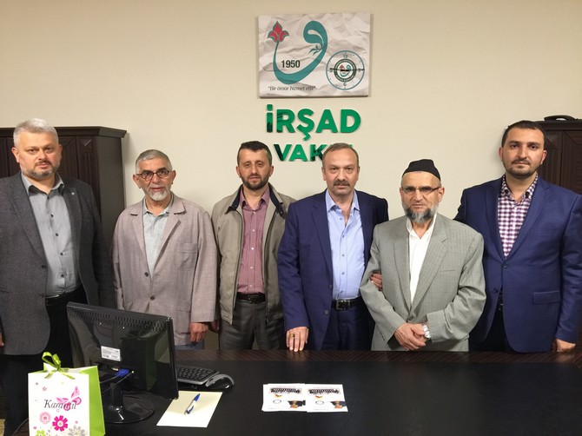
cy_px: 218
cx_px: 291
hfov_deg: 61.7
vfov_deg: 48.2
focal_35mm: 29
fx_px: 487
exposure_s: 1/10
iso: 100
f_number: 2.2
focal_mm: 4.15
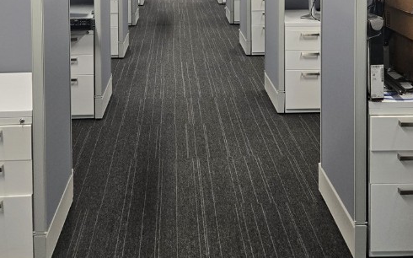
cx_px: 201
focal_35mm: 51
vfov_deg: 23.4
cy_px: -44
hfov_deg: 39.6
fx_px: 574
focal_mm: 5.4
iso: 125
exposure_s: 1/120
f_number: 1.8
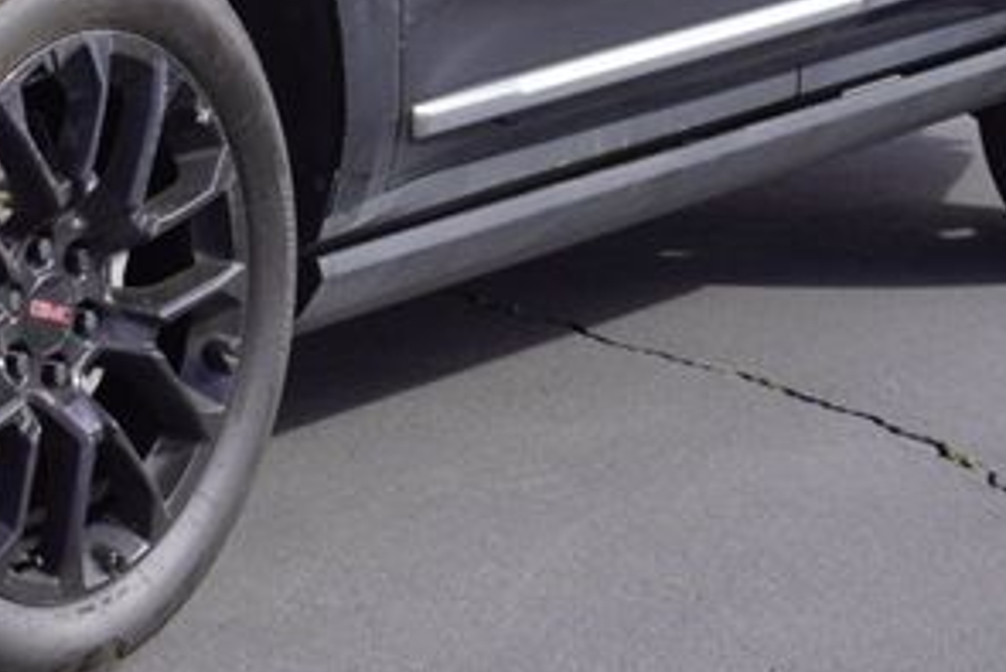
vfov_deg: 9.3
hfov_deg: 13.7
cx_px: -109
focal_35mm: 146
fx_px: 4082
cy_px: -116
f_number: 8
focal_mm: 28
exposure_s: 1/160
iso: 100
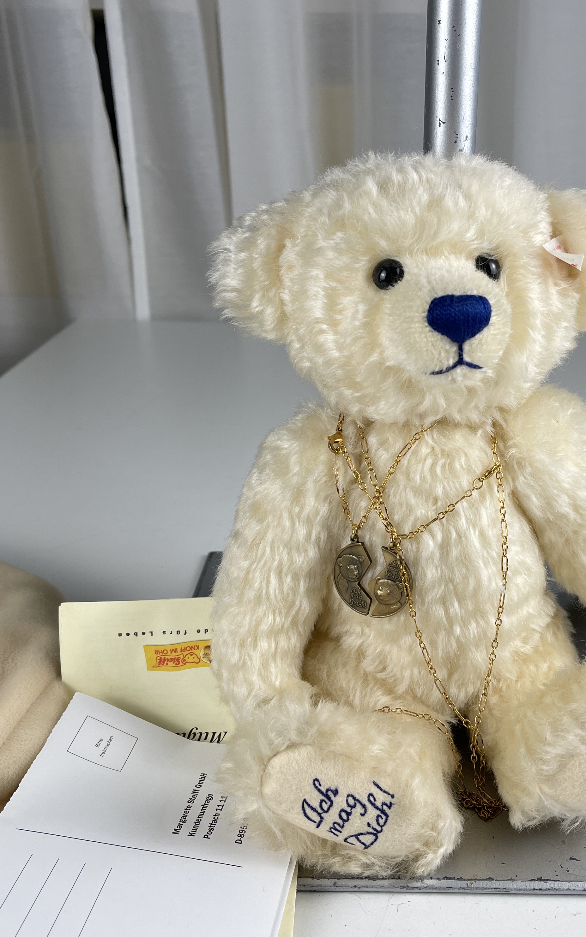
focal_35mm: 36
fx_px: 920
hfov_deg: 35.1
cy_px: 467
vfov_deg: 54.0
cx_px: 373
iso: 32
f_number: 1.6
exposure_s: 1/177
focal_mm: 5.1
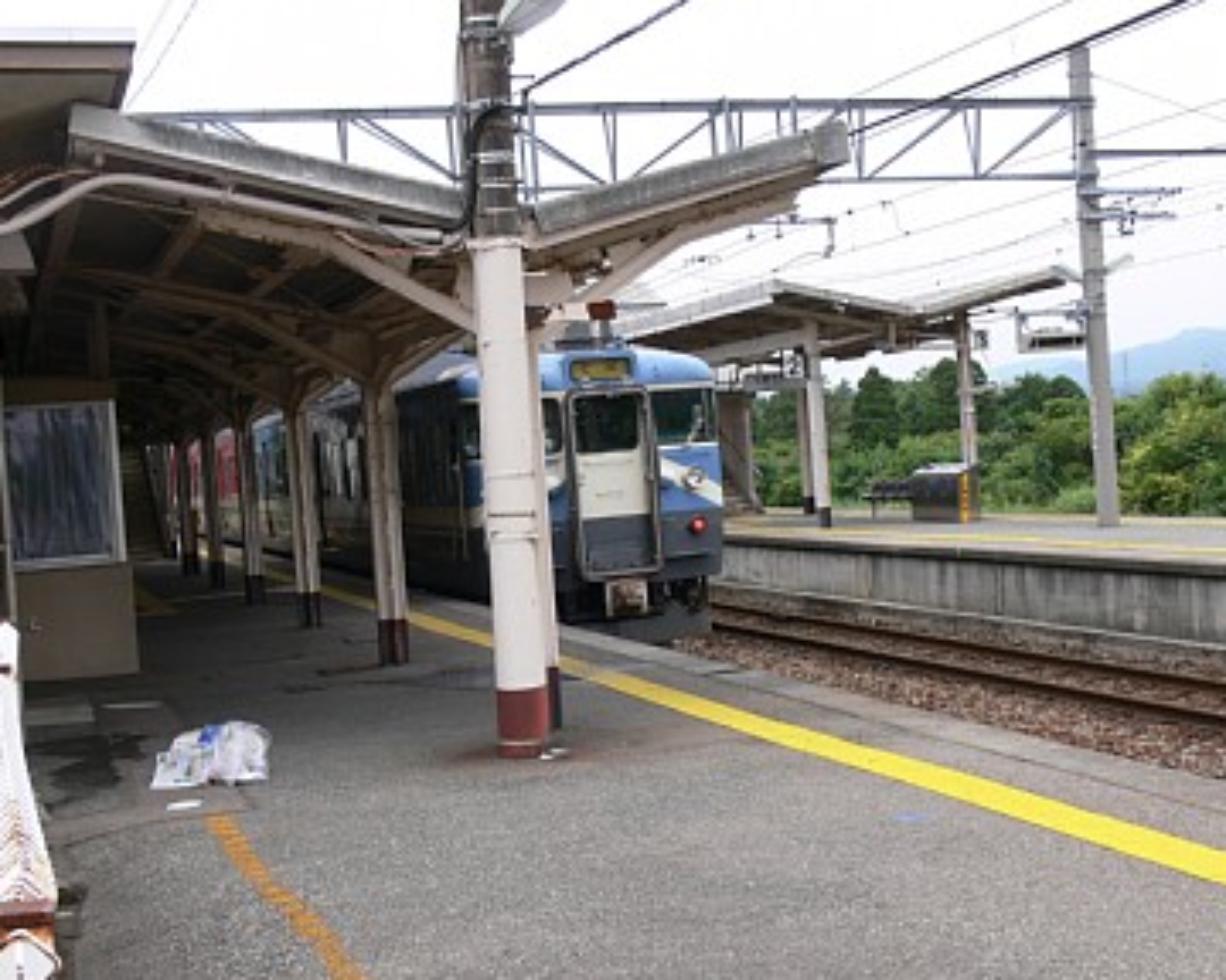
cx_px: 572
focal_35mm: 51
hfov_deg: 36.6
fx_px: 1851
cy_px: 473
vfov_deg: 29.7
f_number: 5.6
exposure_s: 1/160
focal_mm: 10
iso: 80
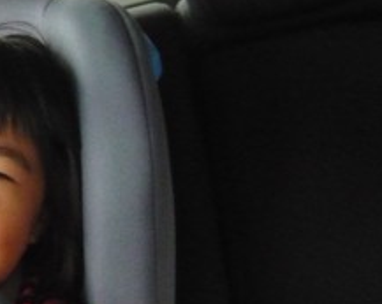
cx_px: 67
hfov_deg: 34.1
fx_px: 598
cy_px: 212
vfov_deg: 28.3
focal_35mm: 53
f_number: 2.8
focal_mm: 4.6
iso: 800
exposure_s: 1/80
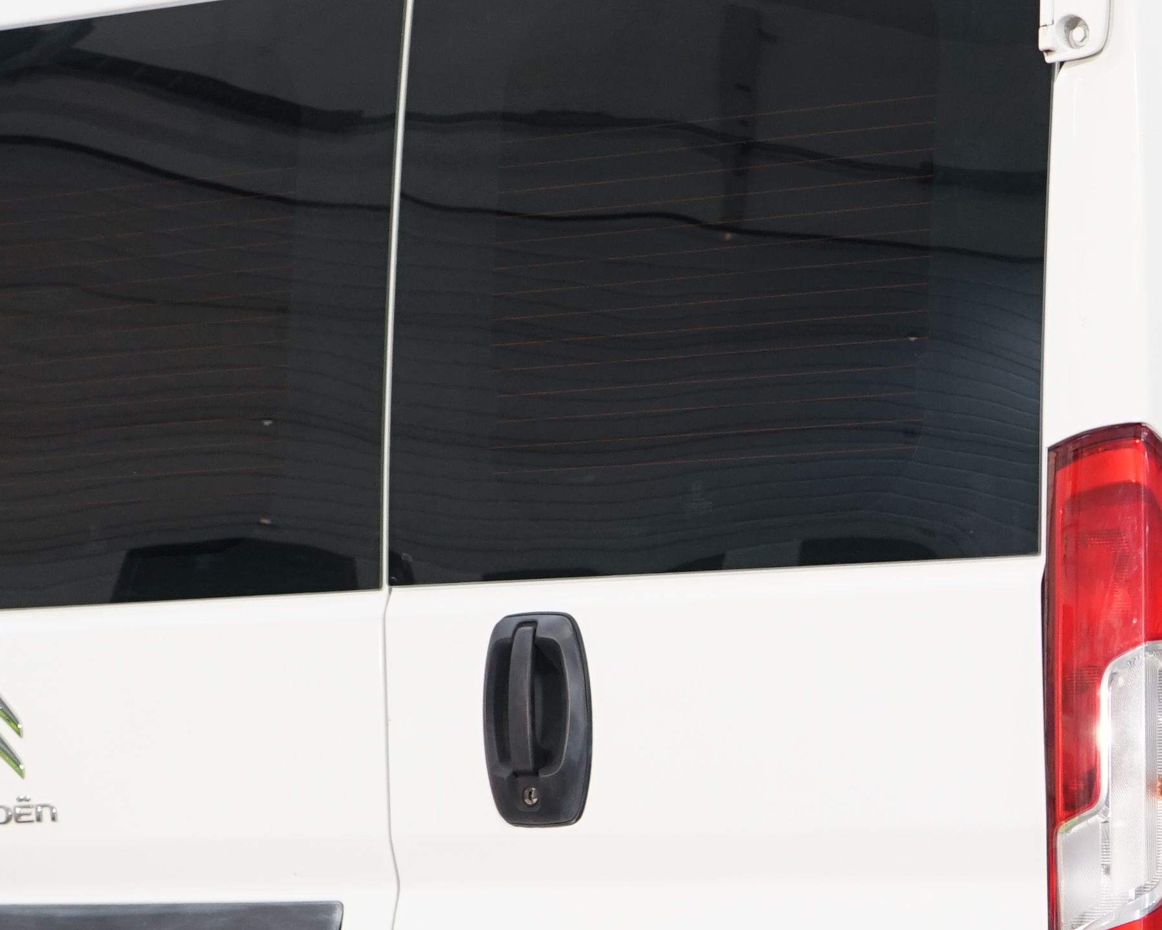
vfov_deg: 11.2
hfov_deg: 13.9
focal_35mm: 137
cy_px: 816
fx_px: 4712
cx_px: 1107
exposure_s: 1/30
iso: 640
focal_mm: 44
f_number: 4.5
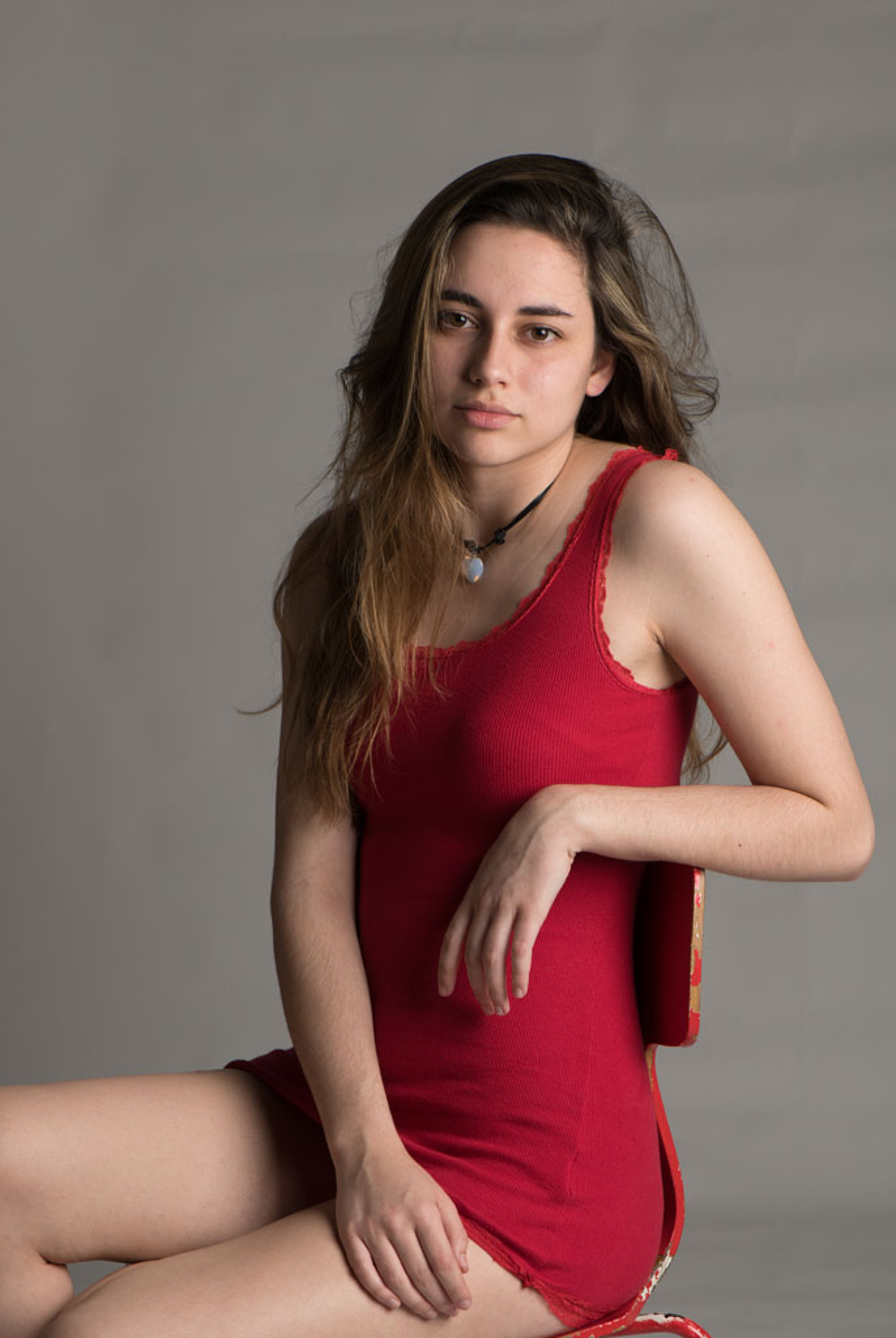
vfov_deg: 19.4
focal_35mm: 105
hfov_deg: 13.1
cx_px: 448
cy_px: 669
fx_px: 3907
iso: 100
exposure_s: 1/200
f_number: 8
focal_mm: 105
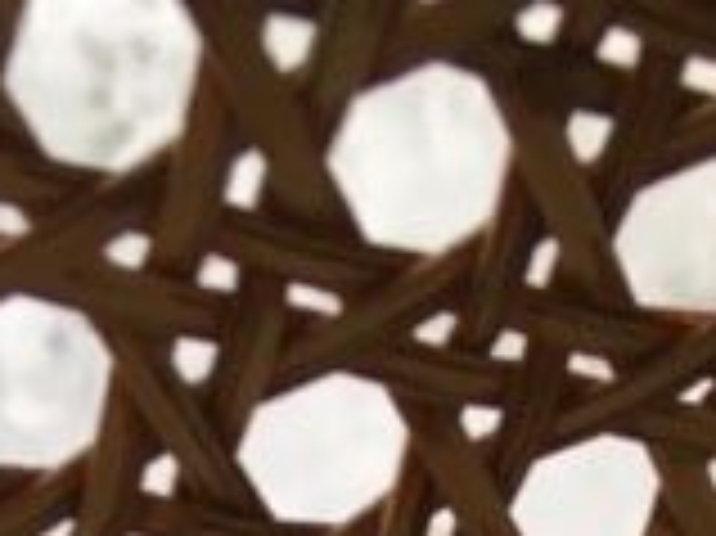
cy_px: 1225
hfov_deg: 16.8
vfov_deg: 11.0
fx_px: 2418
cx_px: 527
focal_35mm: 117
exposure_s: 1/33
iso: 25
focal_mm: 4.15
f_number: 2.2
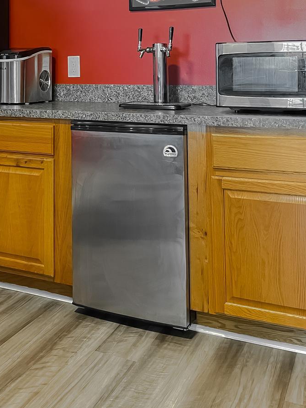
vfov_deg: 41.4
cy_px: 66
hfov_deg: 33.3
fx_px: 507
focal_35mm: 43
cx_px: 99
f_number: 1.6
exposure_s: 1/40
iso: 500
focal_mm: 5.1
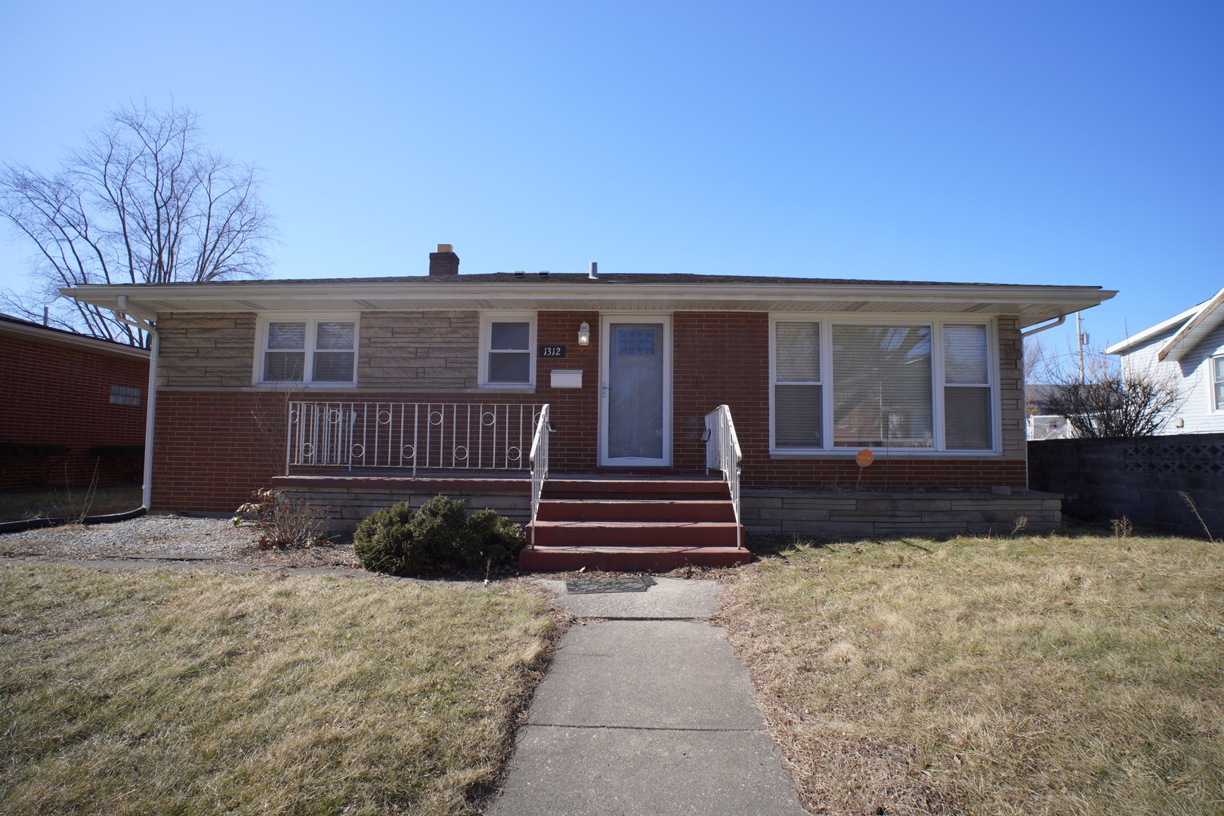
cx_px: 612
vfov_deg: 72.1
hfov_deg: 95.0
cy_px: 408
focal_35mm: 16
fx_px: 561
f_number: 4.5
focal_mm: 11
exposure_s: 1/500
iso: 100
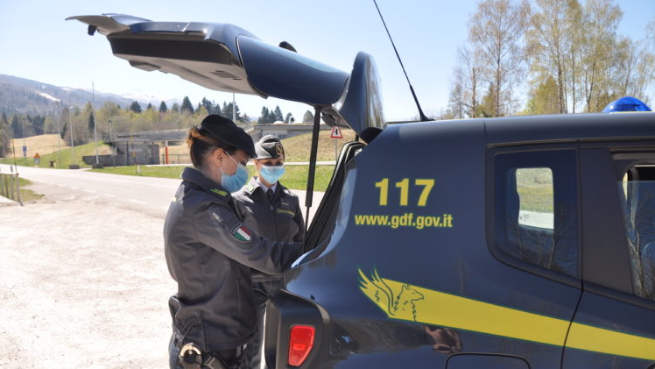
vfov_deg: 40.1
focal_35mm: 29
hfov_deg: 66.1
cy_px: 210
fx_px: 504
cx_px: 335
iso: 400
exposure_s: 1/1250
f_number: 5
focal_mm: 18
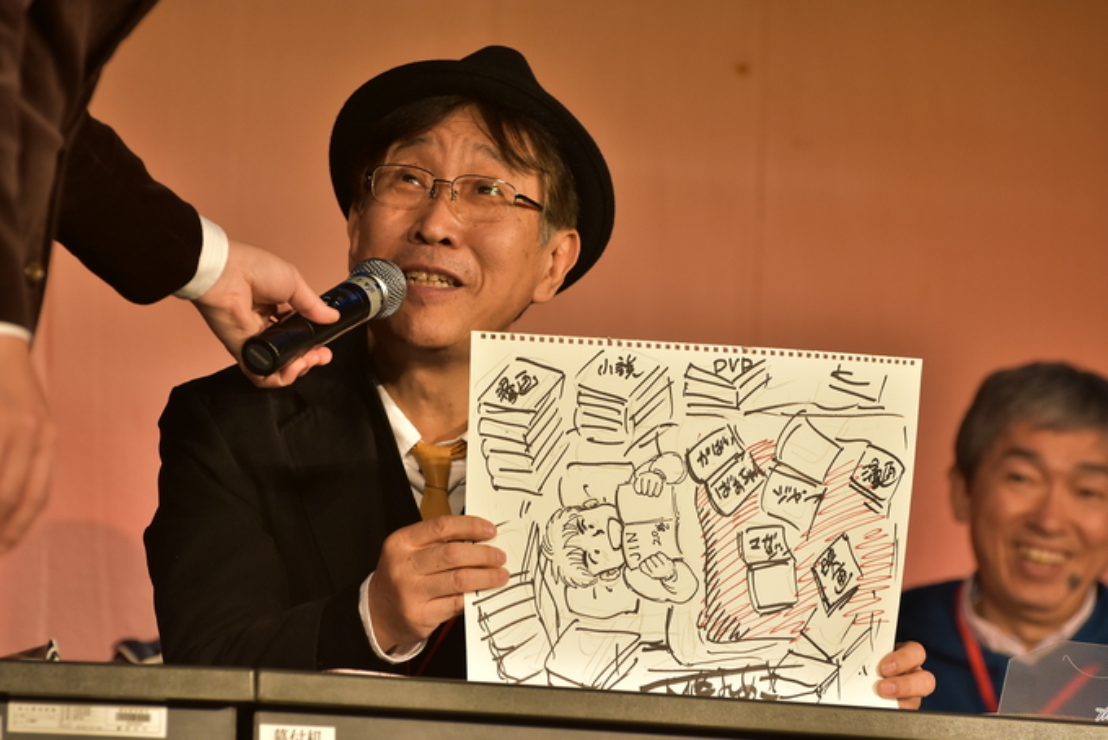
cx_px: 554
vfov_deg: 5.6
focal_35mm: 248
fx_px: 7620
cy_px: 370
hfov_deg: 8.3
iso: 640
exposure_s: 1/250
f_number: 5
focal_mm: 165
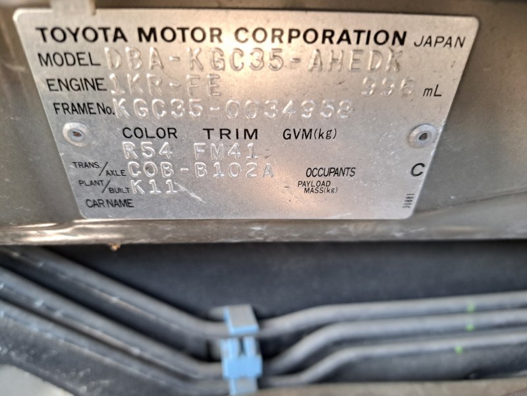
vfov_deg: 56.8
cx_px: 264
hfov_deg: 71.6
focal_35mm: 24
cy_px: 198
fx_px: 365
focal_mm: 5.23
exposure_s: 1/50
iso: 160
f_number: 1.8
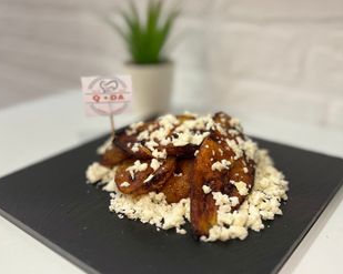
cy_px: 146
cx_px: 168
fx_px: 355
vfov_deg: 42.2
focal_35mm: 35
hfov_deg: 51.5
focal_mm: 5.7
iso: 80
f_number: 1.5
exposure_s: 1/100
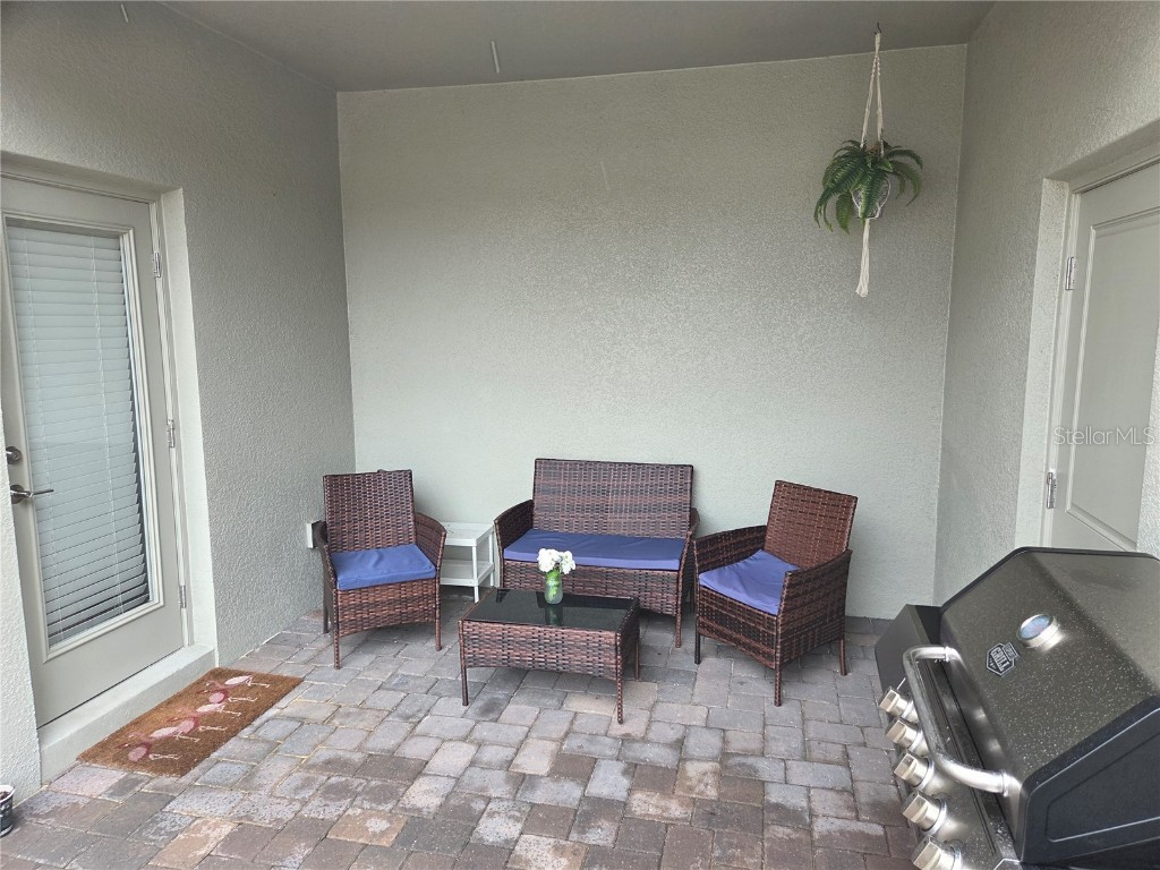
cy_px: 435
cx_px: 580
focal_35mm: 23
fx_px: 771
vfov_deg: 58.9
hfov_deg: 73.9
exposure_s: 1/180
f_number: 1.8
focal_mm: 5.4
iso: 100
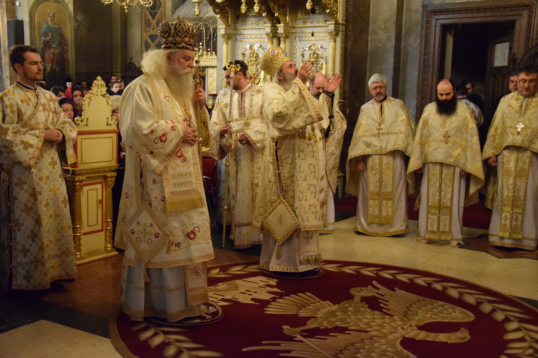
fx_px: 672
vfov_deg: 29.9
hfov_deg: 43.6
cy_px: 179
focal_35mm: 45
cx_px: 269
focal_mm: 30
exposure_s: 1/60
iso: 8000
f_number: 4.2
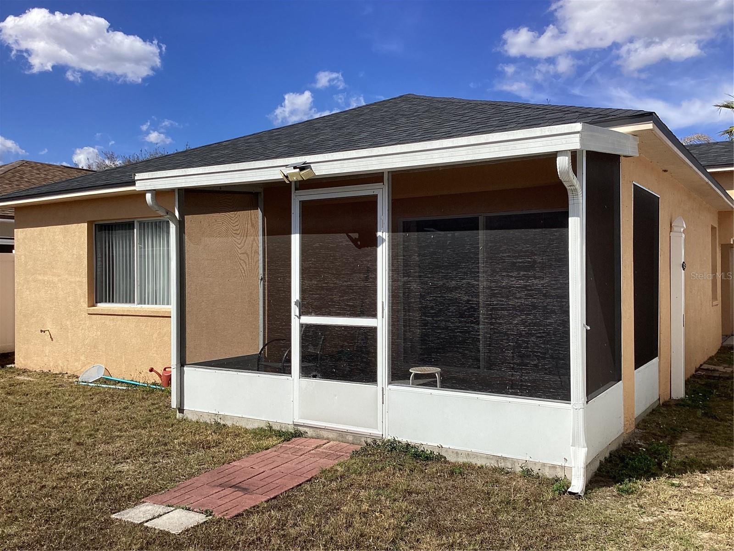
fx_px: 657
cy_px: 276
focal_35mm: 31
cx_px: 367
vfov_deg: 45.4
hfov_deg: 58.4
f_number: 2.4
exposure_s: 1/1988
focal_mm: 3.3
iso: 25
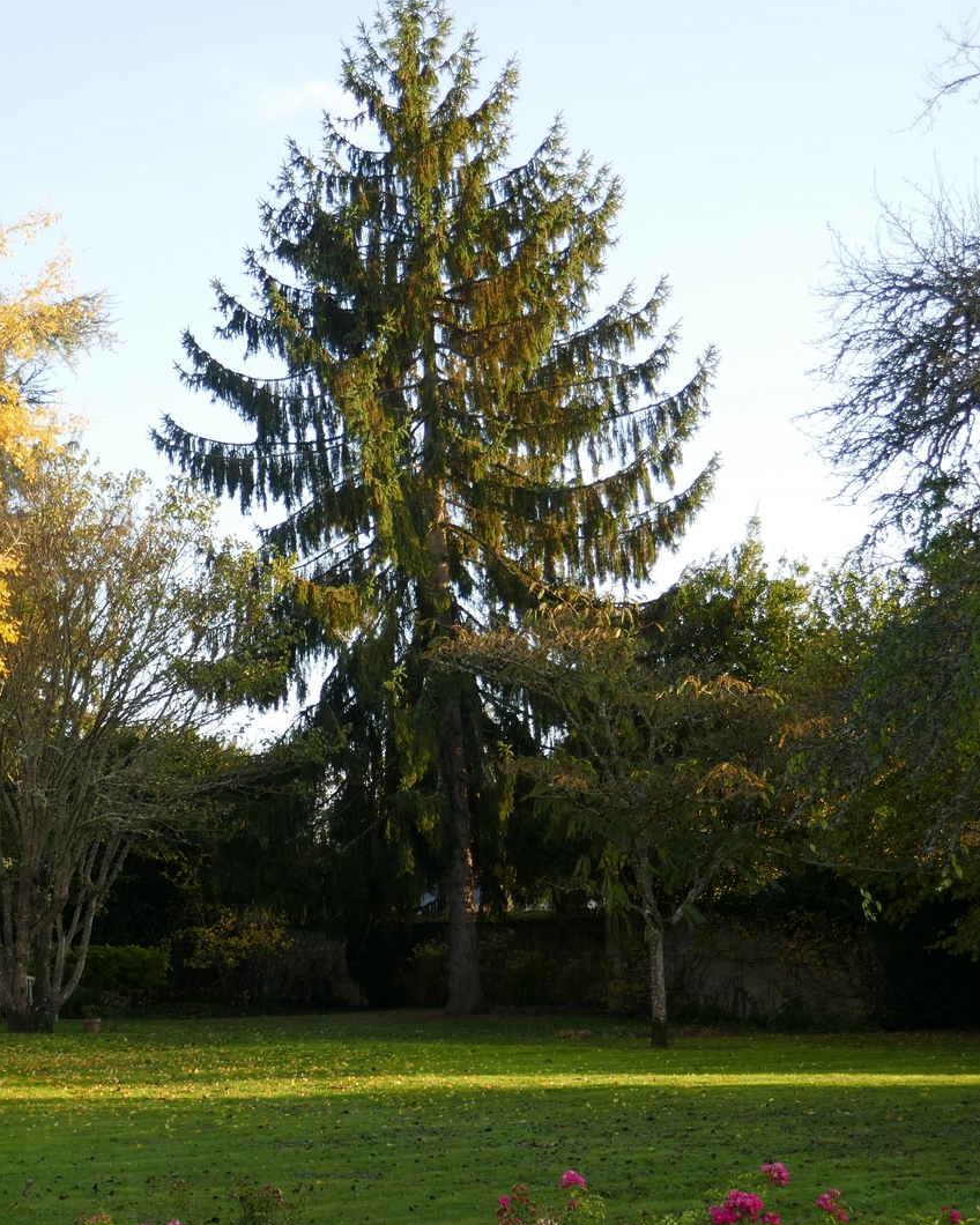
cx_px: 276
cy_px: 614
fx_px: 2465
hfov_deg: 22.3
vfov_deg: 27.9
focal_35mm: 68
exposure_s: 1/100
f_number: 4
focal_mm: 16.9
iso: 125
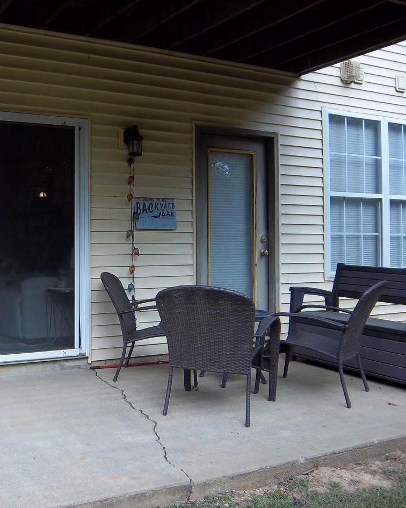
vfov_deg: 49.1
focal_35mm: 37
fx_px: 556
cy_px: 251
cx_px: 96
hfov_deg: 38.9
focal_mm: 5.05
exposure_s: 1/250
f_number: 3.5
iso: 64
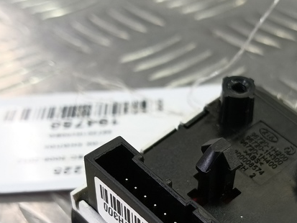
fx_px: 489
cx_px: 209
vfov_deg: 25.0
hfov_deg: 33.3
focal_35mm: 57
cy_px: 198
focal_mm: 4.11
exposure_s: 1/50
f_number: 1.6
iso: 121
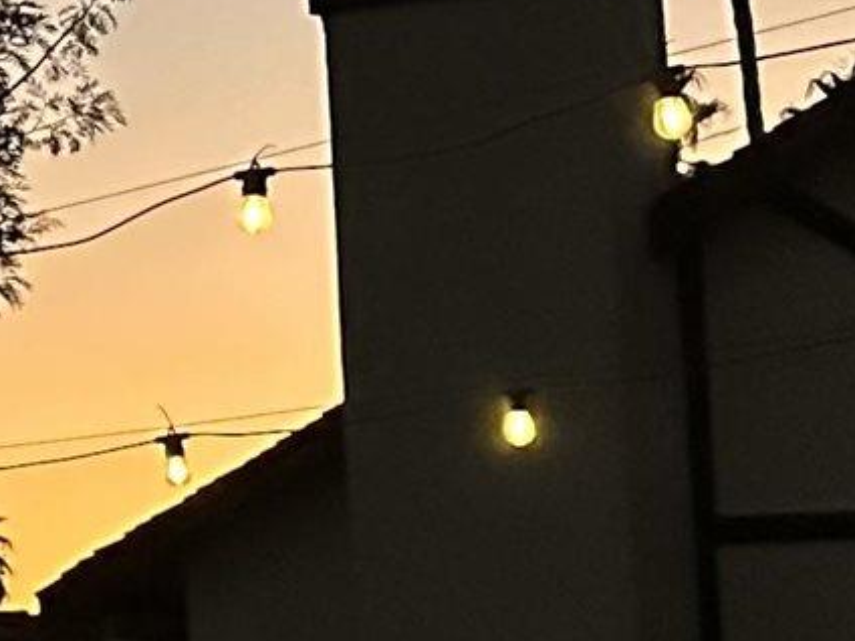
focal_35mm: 174
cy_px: 355
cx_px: -1750
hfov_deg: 9.1
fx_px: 4298
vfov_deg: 8.5
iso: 800
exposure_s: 1/48
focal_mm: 6.86
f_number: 1.78
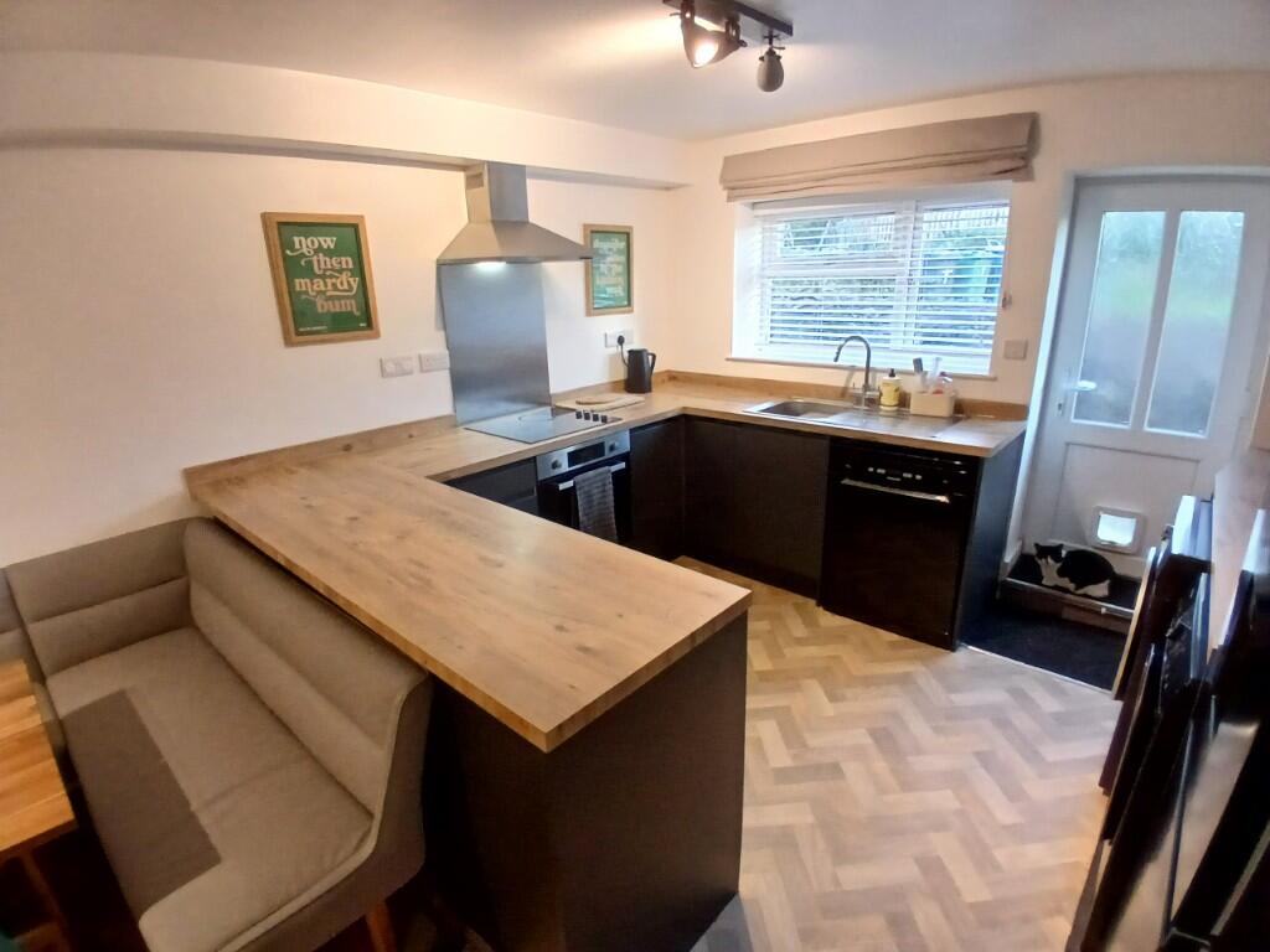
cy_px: 476
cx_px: 635
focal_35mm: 17
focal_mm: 1.4
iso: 400
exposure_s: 1/33.3
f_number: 2.2
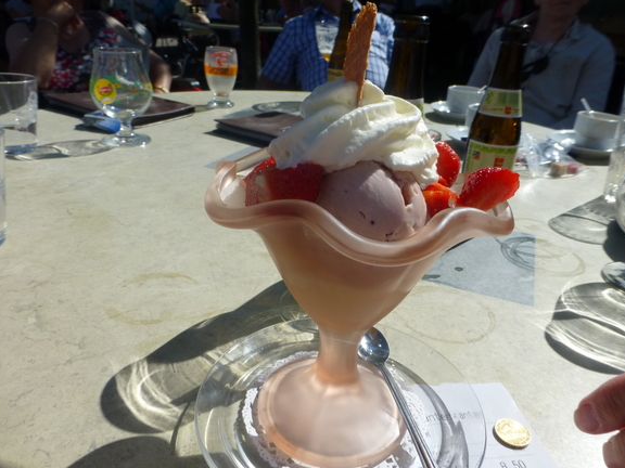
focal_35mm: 25
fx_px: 451
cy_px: 226
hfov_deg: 69.4
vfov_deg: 54.9
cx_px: 324
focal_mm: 4.3
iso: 100
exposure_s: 1/2000
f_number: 4
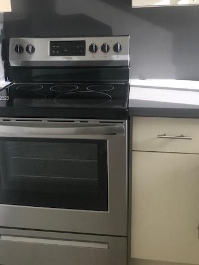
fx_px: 299
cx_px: 81
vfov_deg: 47.4
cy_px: 99
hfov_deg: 36.8
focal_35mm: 39
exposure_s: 1/30
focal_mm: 3.99
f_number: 1.8
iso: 20
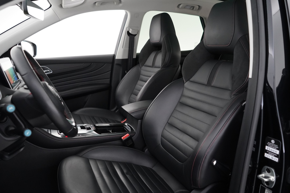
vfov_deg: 46.4
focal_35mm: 28
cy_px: 96
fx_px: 226
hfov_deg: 65.5
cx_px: 145
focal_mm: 28
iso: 6400
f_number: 3.5
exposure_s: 1/60
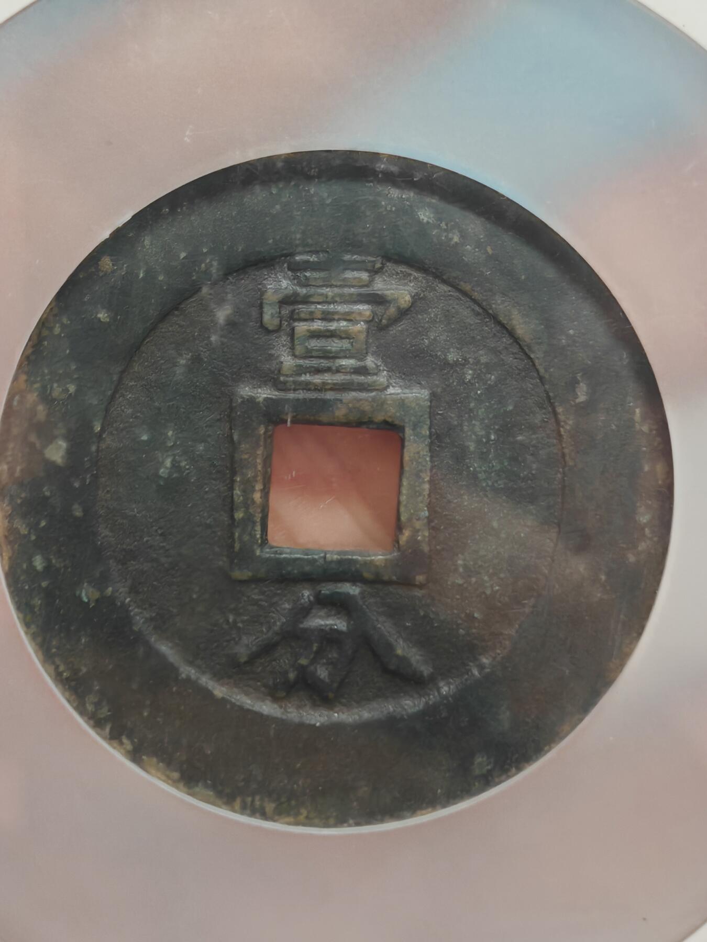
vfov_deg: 20.7
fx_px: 2587
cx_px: 354
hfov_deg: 15.6
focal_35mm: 95
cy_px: 471
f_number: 1.6
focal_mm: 7.62
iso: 200
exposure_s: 1/100
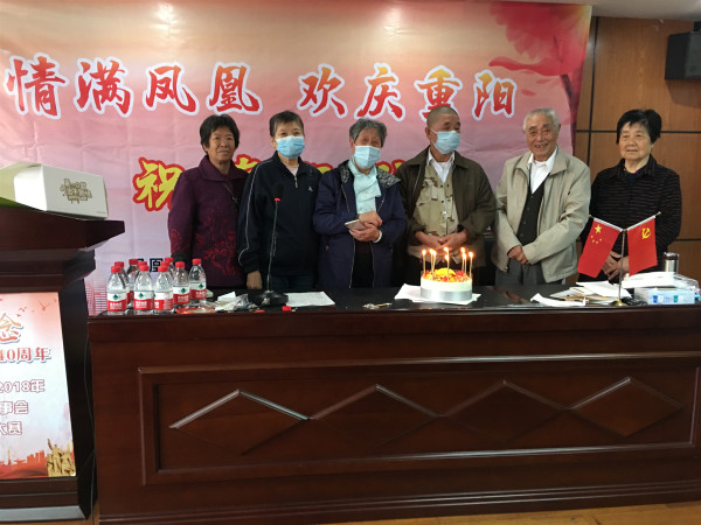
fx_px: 587
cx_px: 350
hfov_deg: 61.7
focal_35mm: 29
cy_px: 262
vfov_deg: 48.2
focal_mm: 4.15
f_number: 2.2
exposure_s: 1/17
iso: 100
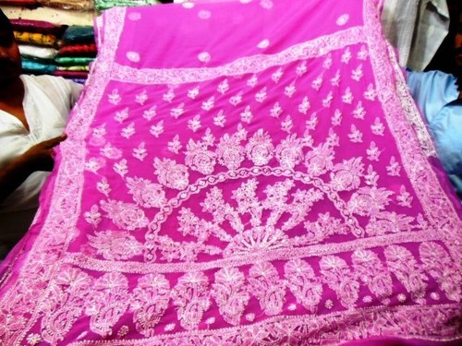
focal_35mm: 25
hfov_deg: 69.4
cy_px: 173
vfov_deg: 54.9
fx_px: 334
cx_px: 231
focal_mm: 4.5
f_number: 3.2
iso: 160
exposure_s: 1/30
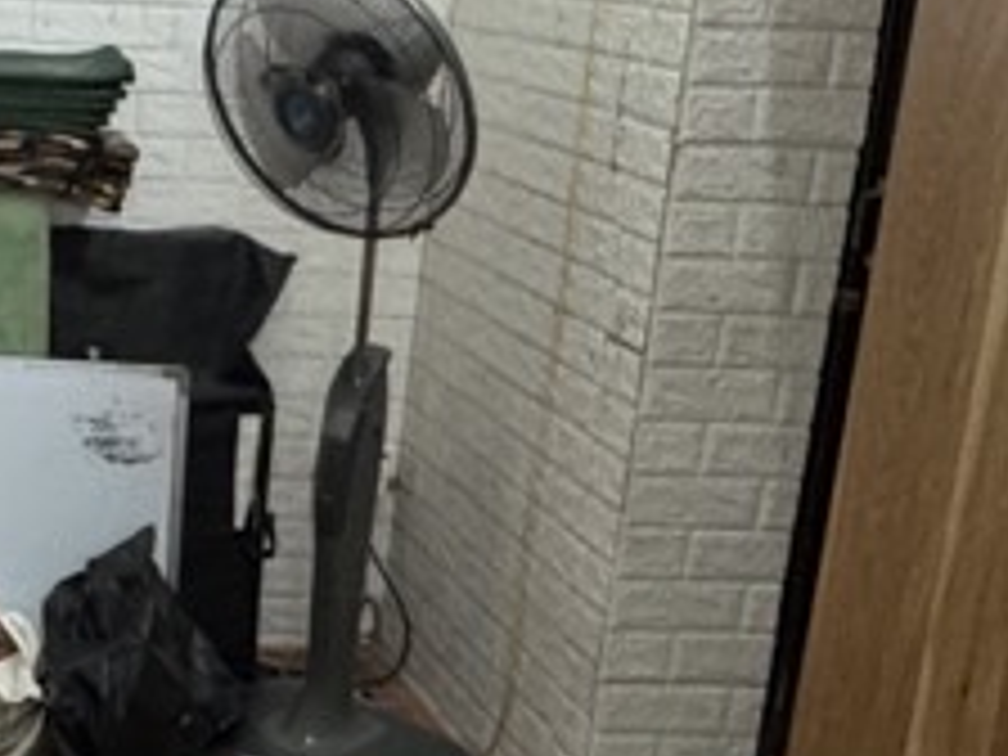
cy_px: 243
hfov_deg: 26.8
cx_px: -198
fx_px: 1864
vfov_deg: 22.8
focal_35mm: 64
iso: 500
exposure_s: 1/50
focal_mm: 2.22
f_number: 2.2
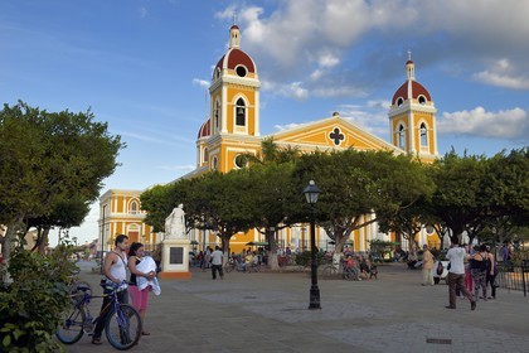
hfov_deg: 58.7
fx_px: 470
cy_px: 176
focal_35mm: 32
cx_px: 264
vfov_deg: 41.1
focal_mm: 32
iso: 200
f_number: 10
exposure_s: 1/250
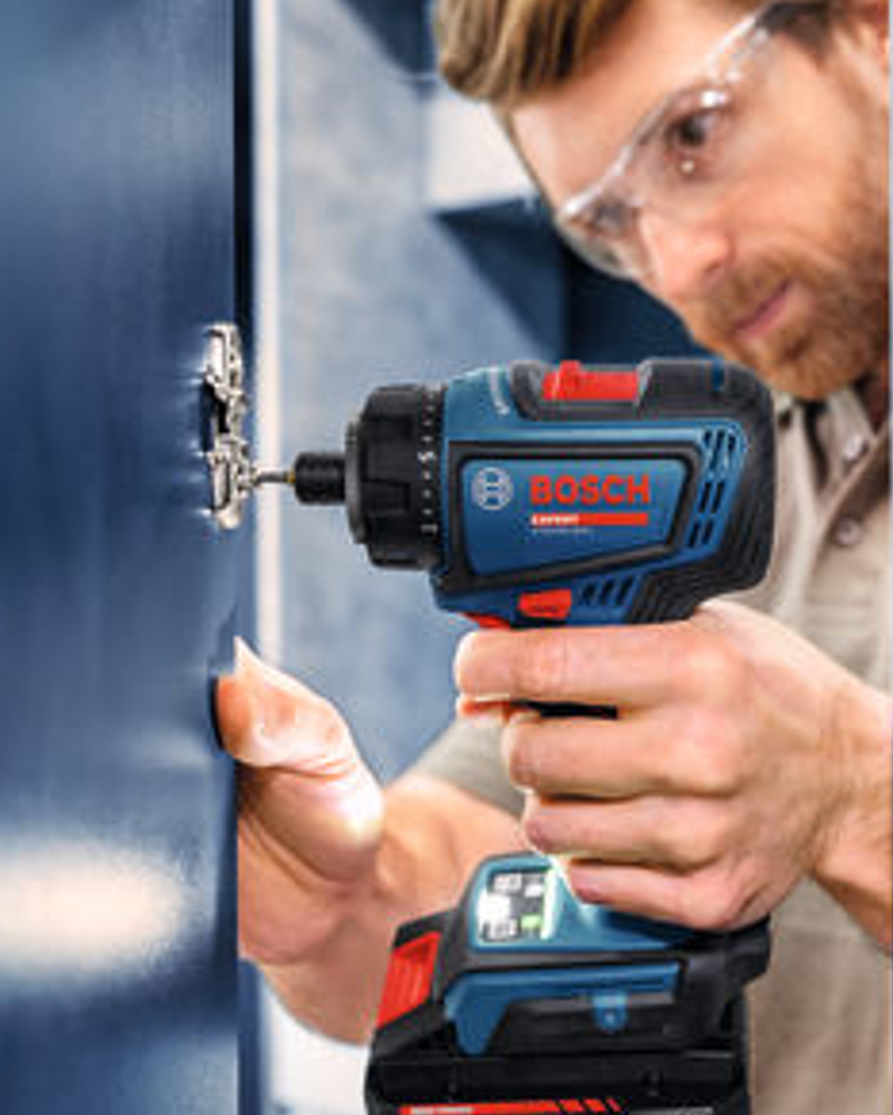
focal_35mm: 61
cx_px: 540
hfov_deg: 25.0
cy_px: 621
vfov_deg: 30.9
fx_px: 2013
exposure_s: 1/50
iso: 800
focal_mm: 31.5
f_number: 4
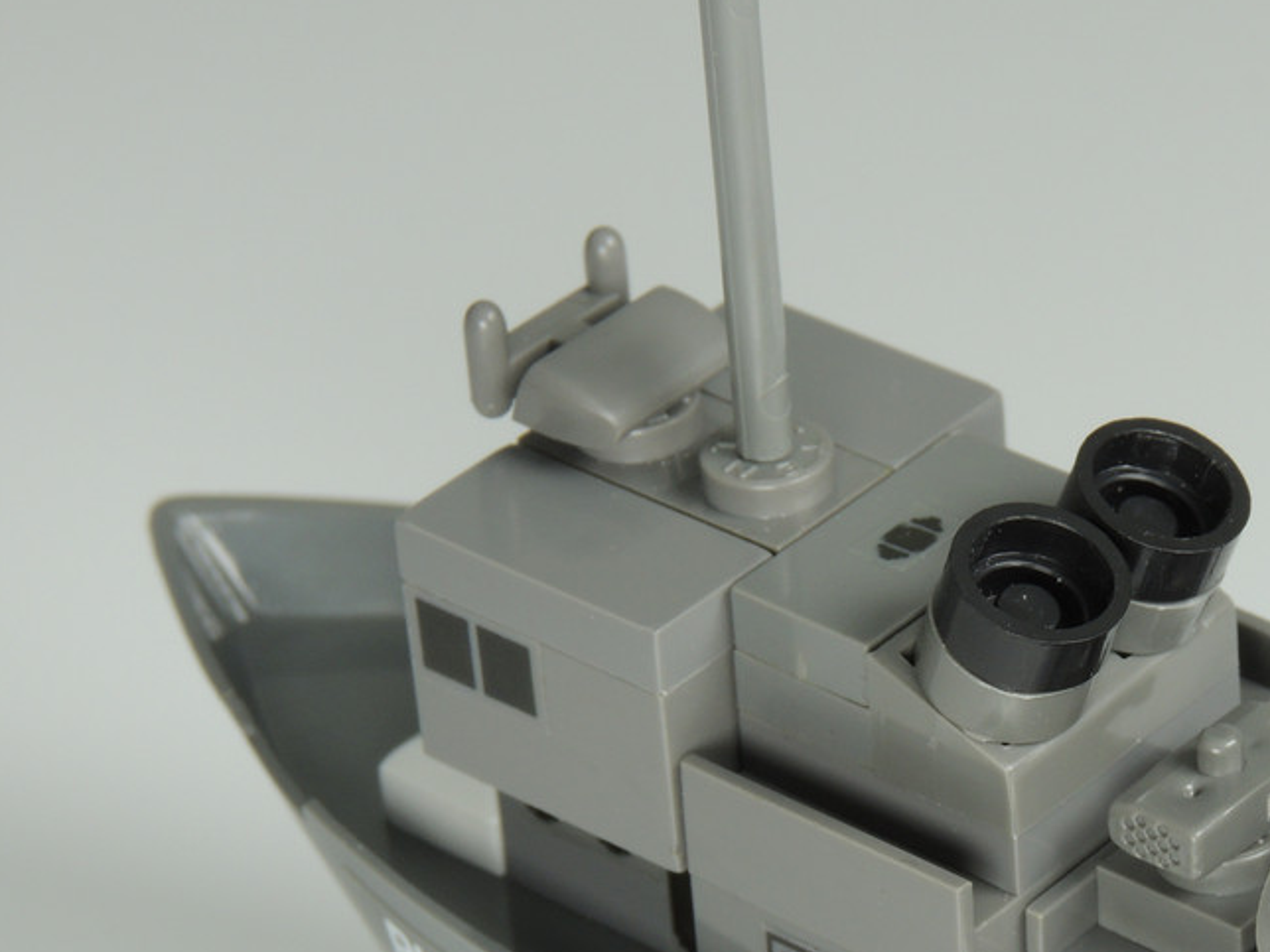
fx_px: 5467
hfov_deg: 13.2
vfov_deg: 9.9
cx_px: 1046
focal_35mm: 149
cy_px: 761
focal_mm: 16
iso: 100
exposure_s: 1/30
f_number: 5.1
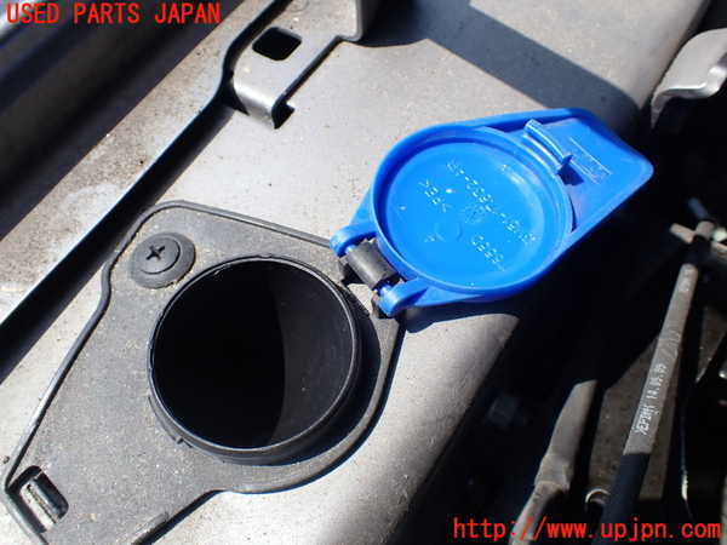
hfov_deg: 60.0
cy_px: 272
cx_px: 364
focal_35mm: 30
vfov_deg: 46.8
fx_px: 630
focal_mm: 5.4
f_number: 3.2
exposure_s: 1/640
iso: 100
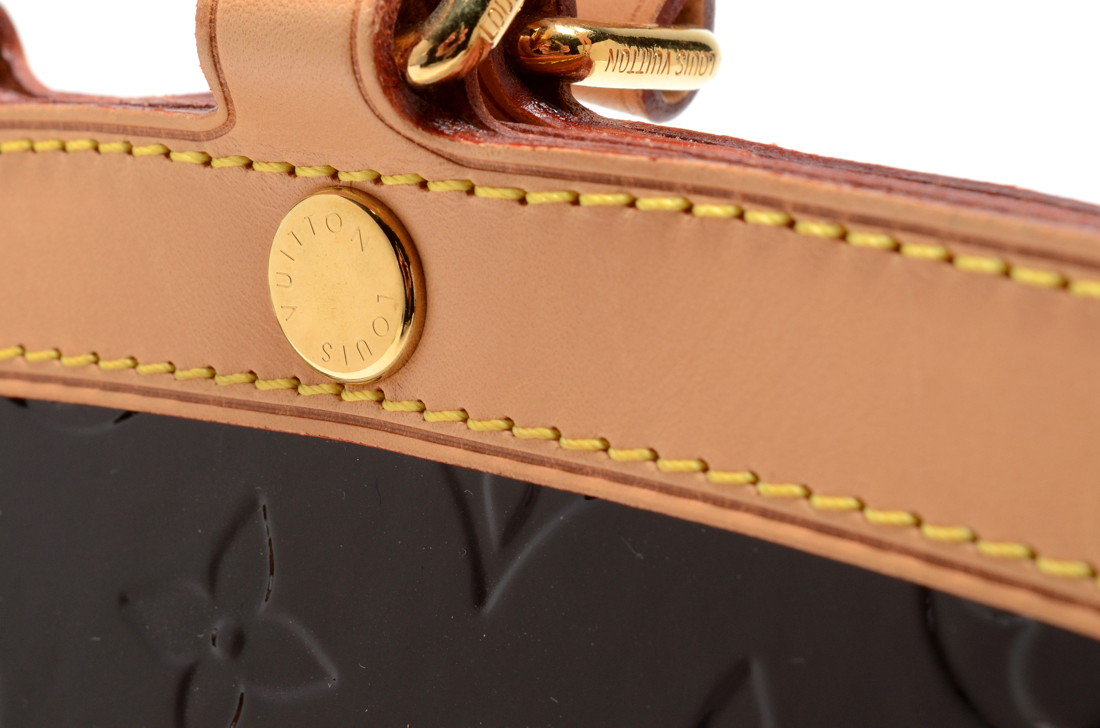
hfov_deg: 18.3
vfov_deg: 12.2
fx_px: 3405
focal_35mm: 112
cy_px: 239
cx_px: 375
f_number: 14
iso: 400
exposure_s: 1/125
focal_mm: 55
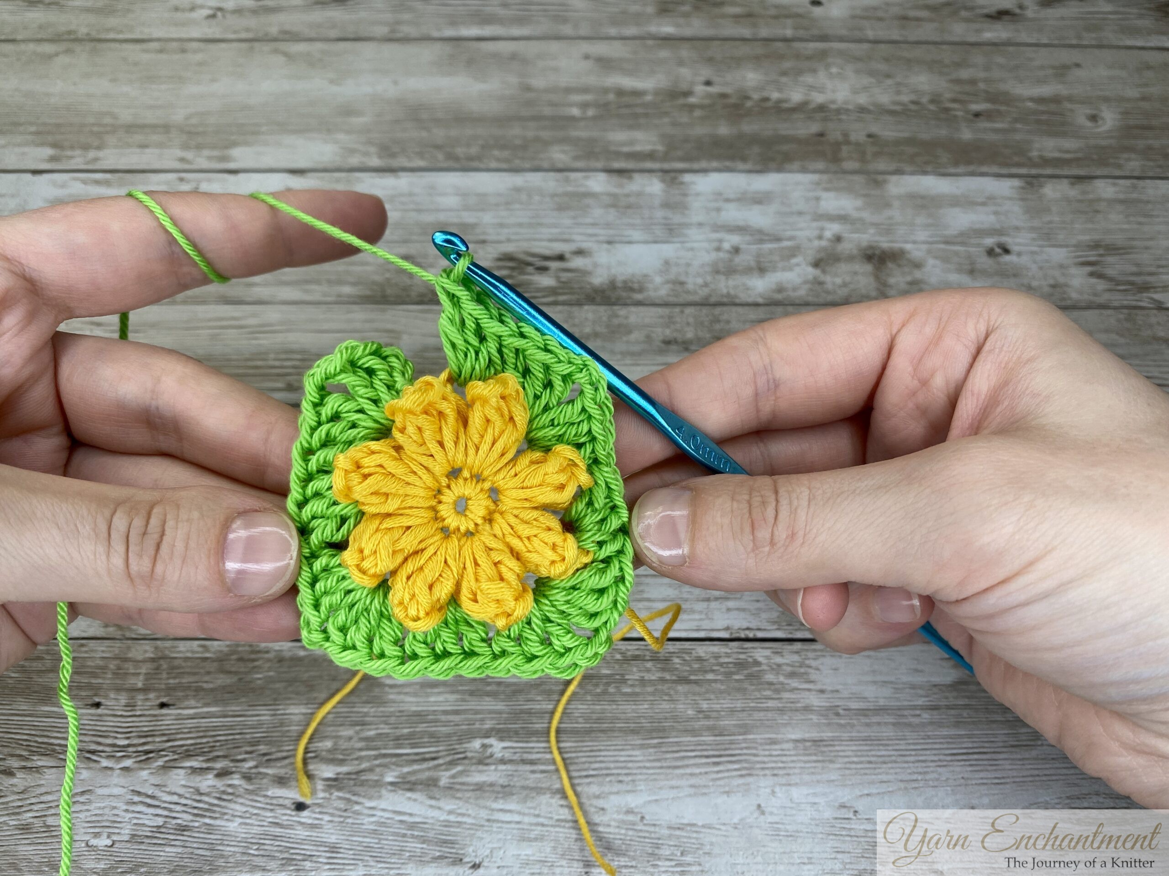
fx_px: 844
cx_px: 584
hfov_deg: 69.4
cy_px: 438
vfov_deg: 54.9
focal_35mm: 25
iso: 32
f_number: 1.8
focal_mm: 4.25
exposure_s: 1/122
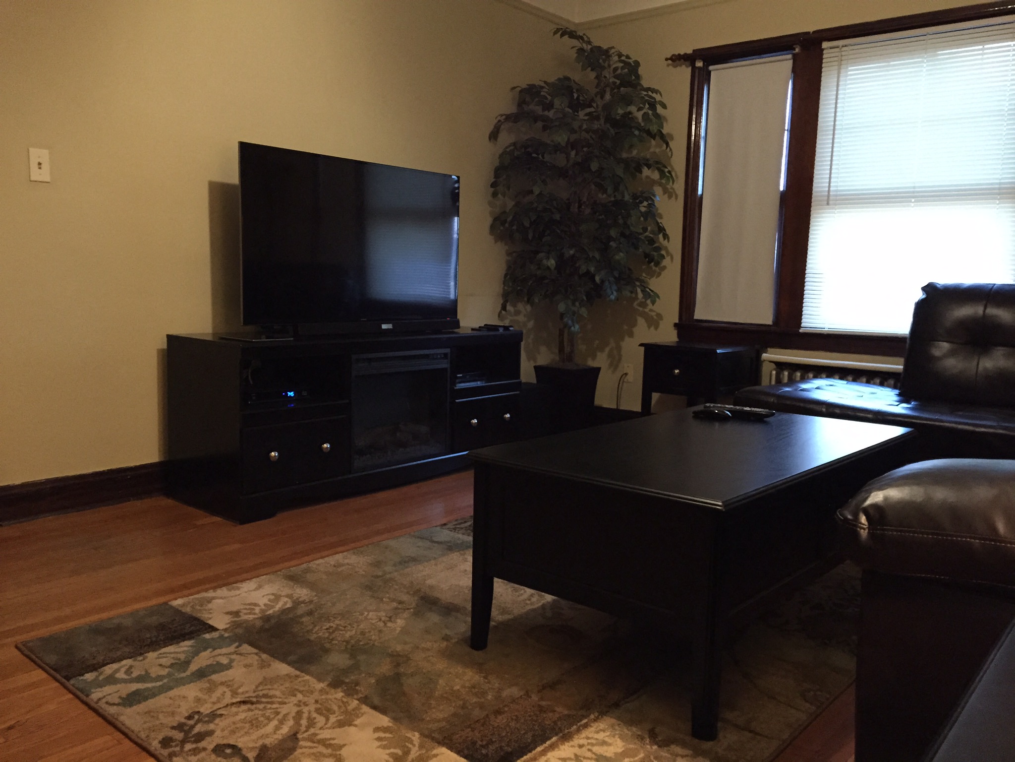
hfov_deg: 61.7
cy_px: 381
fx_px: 850
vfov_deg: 48.2
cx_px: 508
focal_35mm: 29
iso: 320
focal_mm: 4.15
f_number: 2.2
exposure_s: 1/15
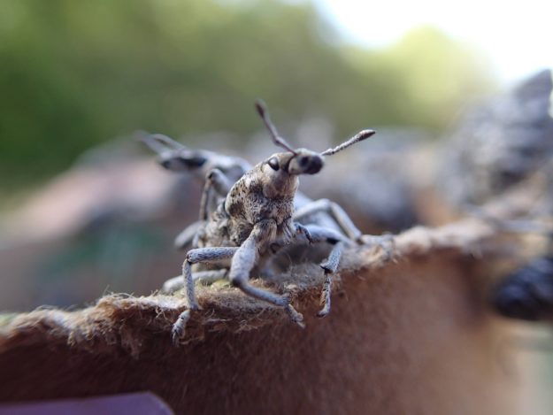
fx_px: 479
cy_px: 208
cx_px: 276
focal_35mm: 30
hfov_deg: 60.0
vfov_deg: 46.8
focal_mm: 5.5
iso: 100
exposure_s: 1/160
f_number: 2.3
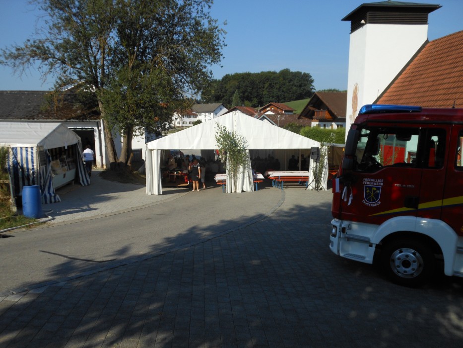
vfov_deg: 48.2
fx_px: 388
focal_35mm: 29
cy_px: 174
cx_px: 232
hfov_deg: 61.7
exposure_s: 1/1500
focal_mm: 5.2
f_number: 3.3
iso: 80
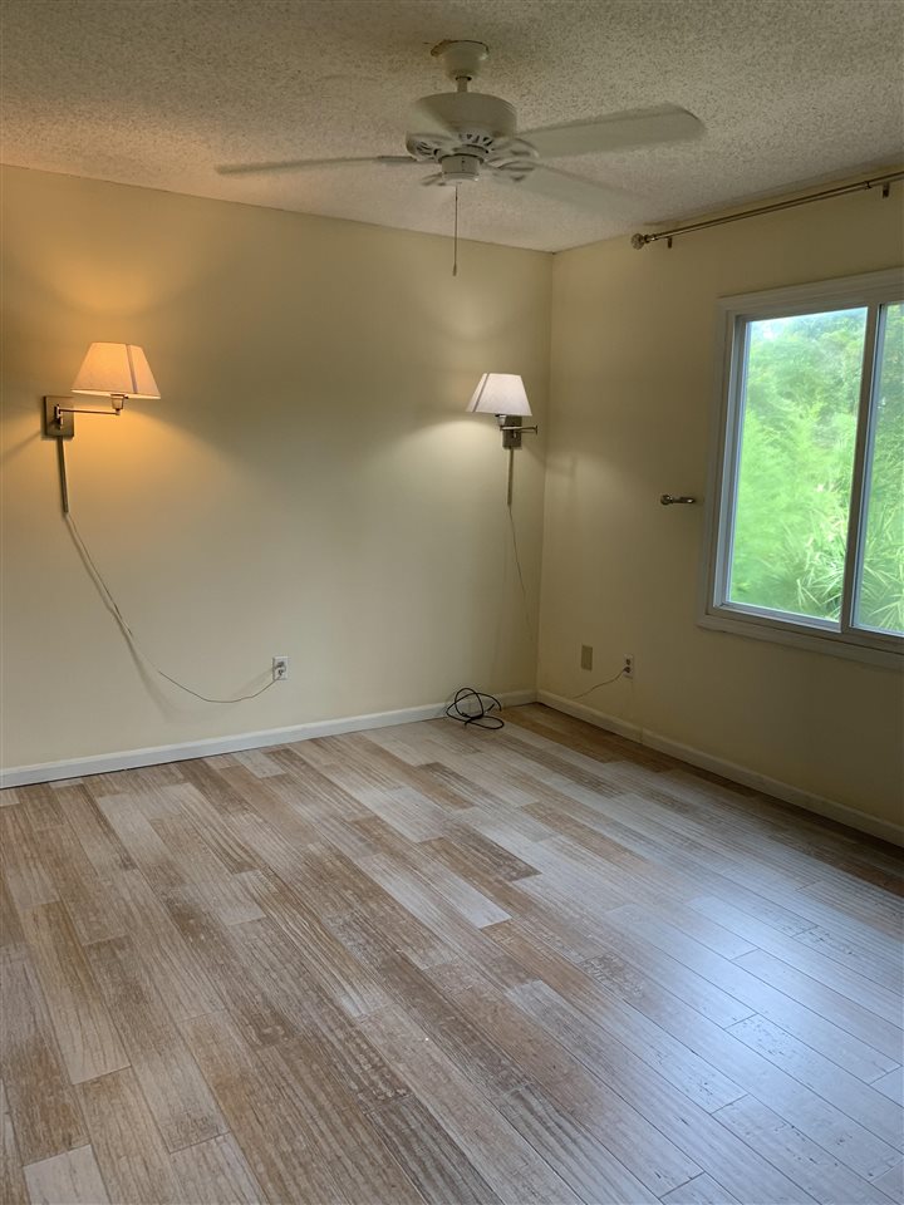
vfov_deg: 67.3
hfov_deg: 53.1
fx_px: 905
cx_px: 452
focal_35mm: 26
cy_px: 602
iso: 50
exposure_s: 1/60
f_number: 1.8
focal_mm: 4.25
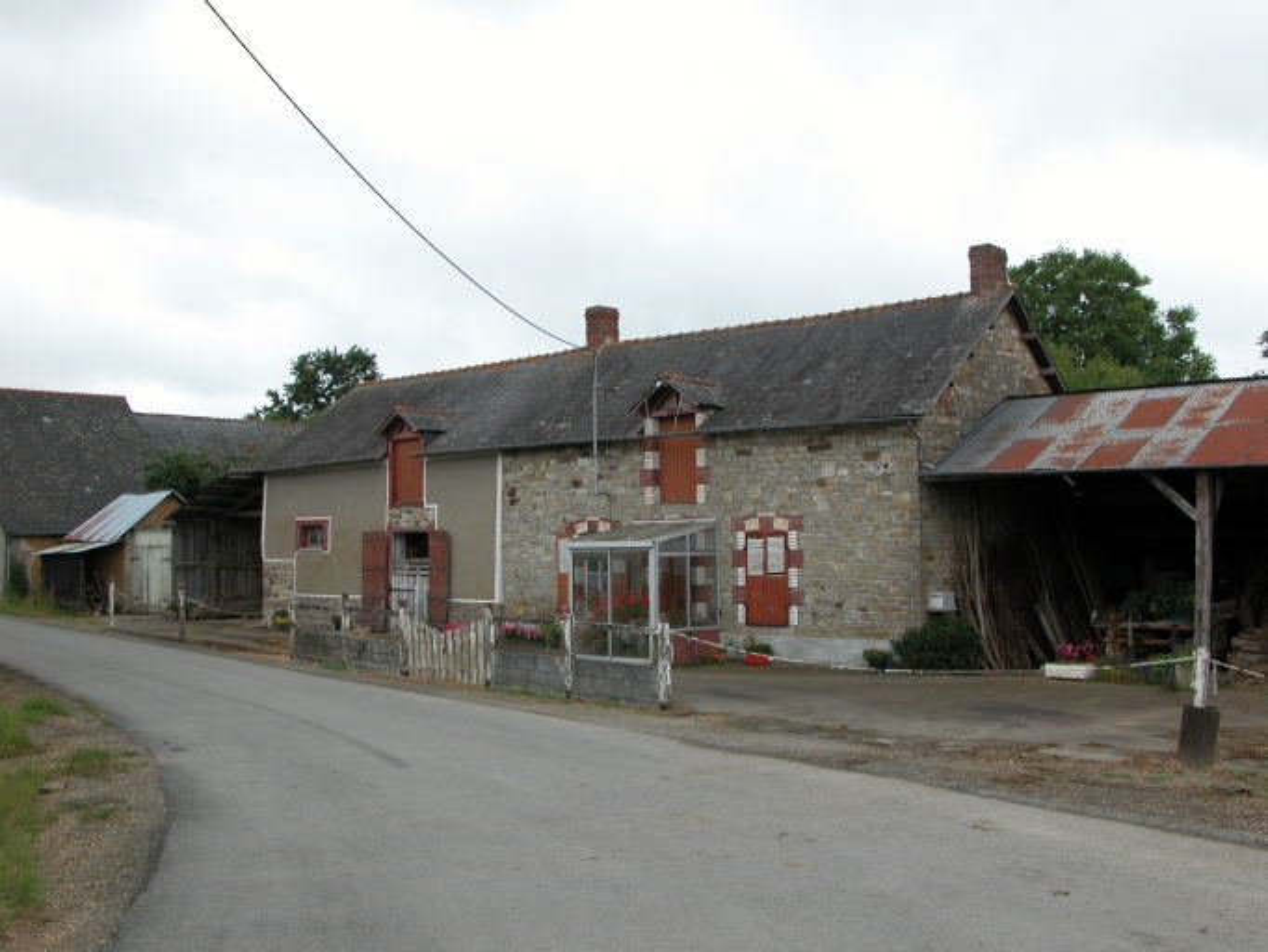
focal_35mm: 36
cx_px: 634
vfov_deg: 39.7
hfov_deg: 51.3
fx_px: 1319
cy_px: 476
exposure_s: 1/186
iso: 100
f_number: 5
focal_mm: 9.2
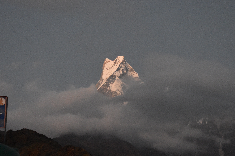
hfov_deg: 24.6
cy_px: 78
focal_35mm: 82
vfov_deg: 16.6
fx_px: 538
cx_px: 118
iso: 3200
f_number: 5.6
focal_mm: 55
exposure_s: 1/13
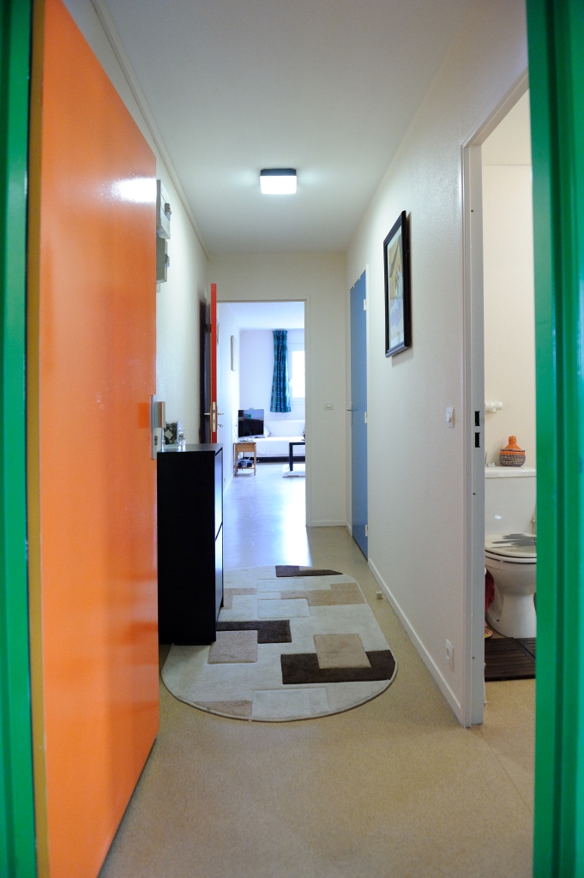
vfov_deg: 73.8
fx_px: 585
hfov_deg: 53.1
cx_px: 292
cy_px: 439
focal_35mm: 24
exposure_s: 1/100
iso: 4000
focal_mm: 24
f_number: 3.5
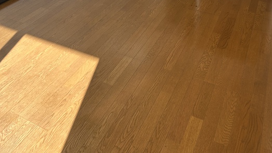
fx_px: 274
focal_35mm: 38
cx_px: 136
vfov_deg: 28.3
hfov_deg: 52.8
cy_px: -16
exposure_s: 1/193
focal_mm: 5.7
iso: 40
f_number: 1.5
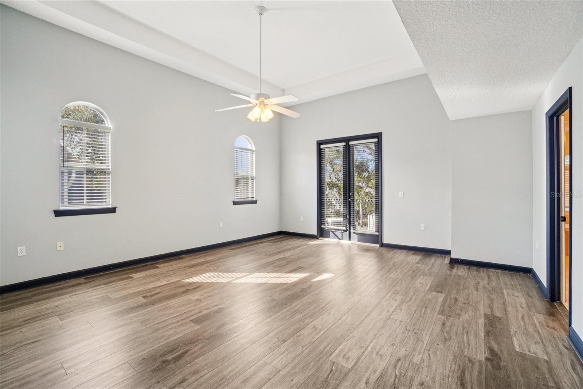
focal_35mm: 15
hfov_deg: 100.4
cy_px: 194
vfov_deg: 77.3
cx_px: 292
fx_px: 243
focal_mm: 10
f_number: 8
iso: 250
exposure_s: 1/30
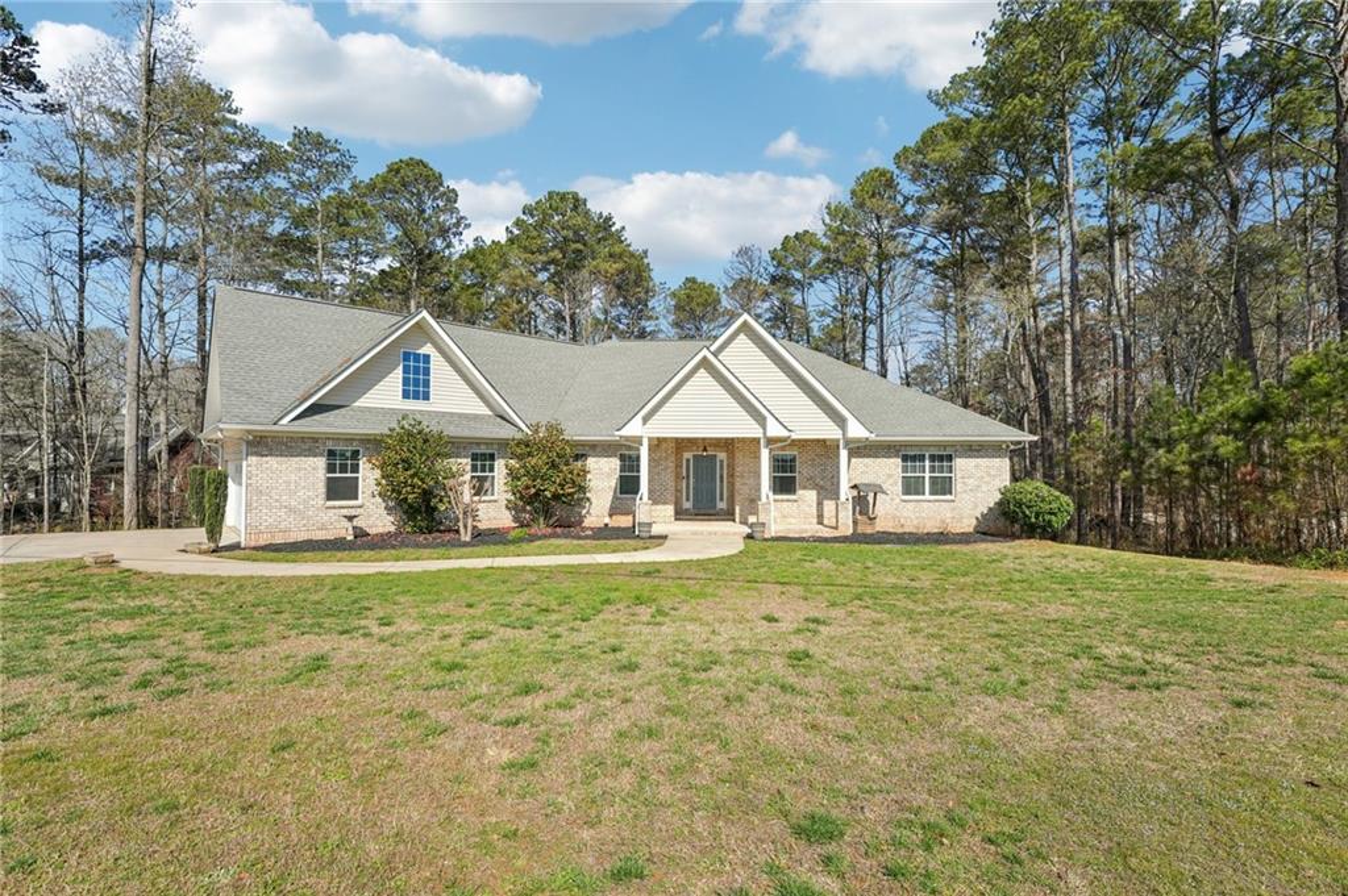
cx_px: 674
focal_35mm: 15
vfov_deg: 77.6
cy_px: 448
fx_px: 557
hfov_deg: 100.8
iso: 100
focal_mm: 14.9
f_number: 8
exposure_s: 1/200
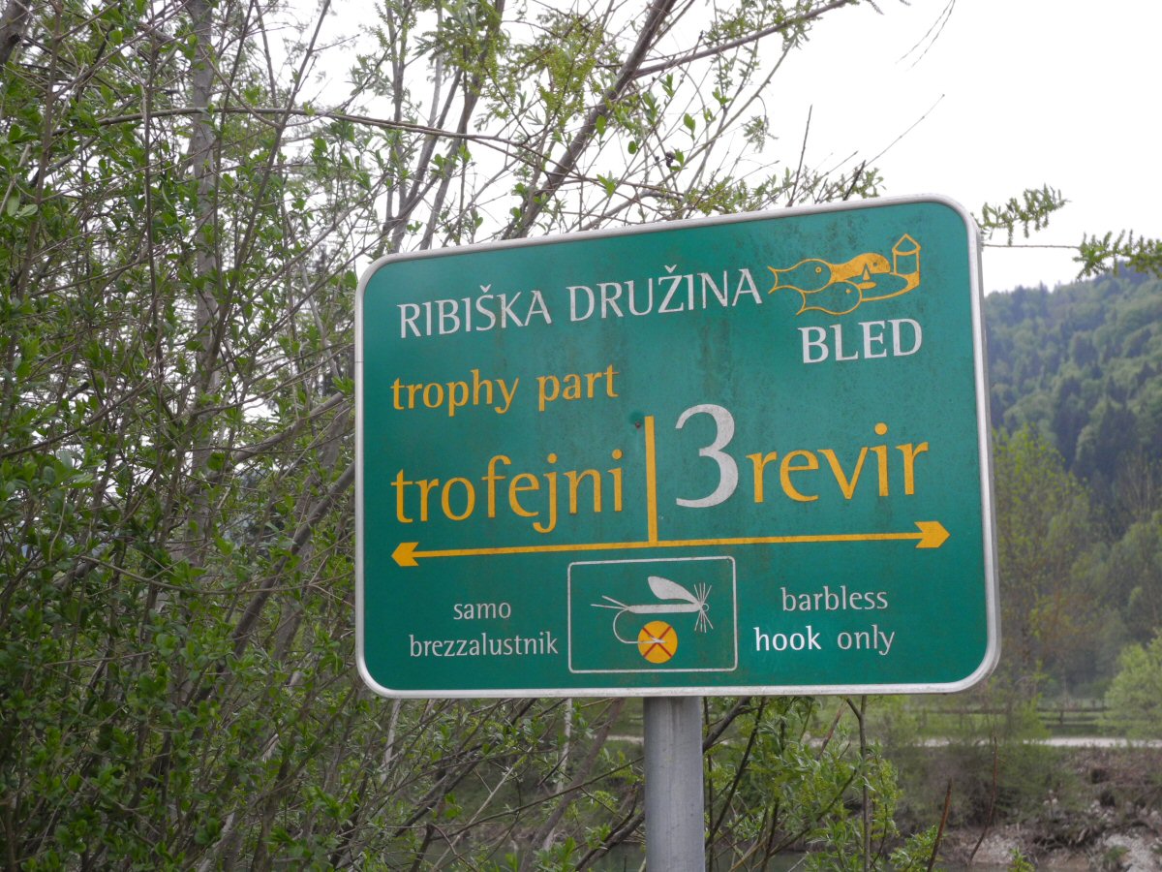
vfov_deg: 29.1
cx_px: 581
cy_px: 436
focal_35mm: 50
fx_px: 1678
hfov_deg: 38.2
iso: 311
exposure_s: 1/250
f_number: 3.5
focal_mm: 10.7
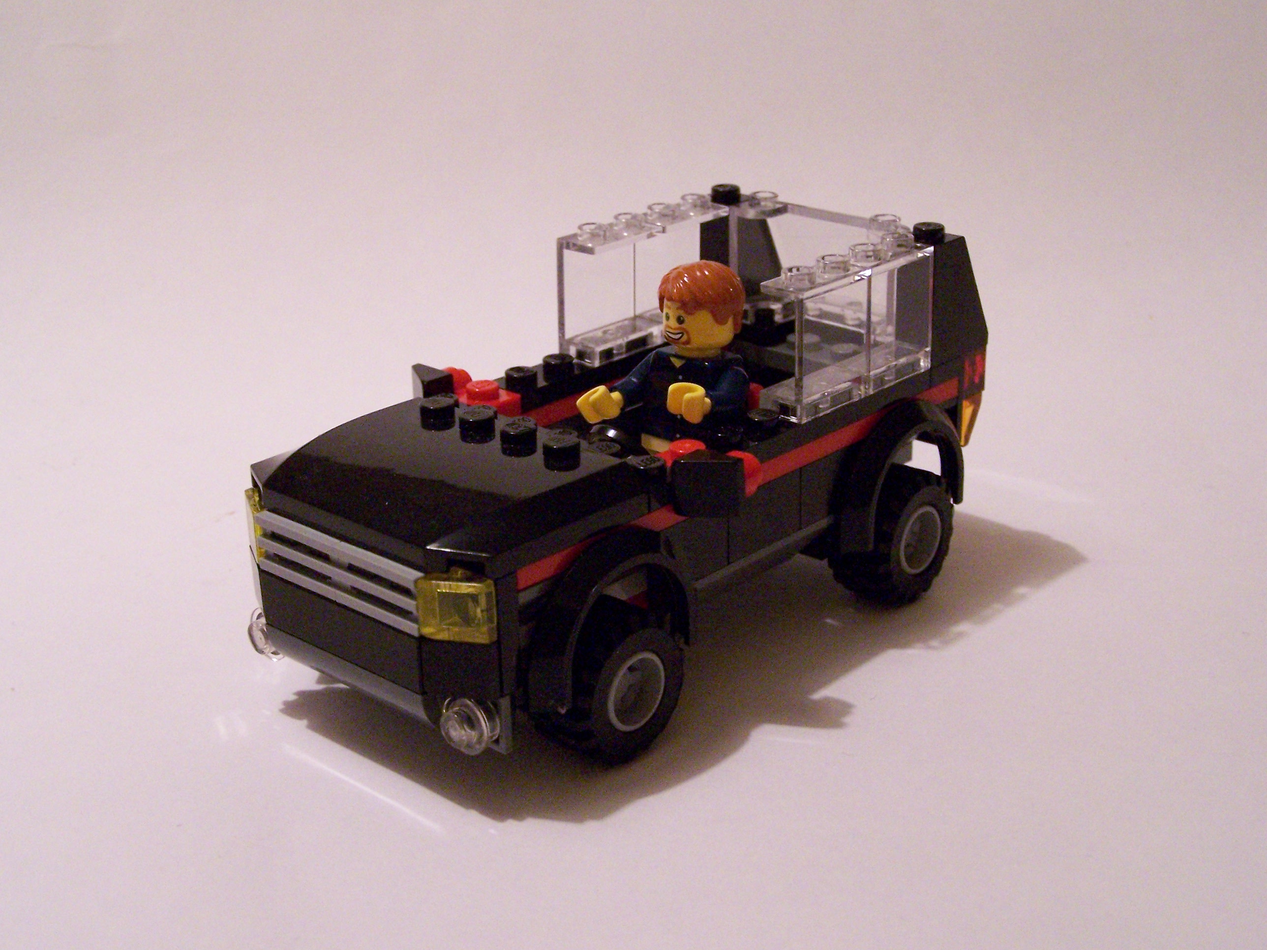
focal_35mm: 56
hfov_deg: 34.3
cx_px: 634
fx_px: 2050
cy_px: 475
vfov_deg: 26.1
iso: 400
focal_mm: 9.3
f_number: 3.1
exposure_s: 1/20
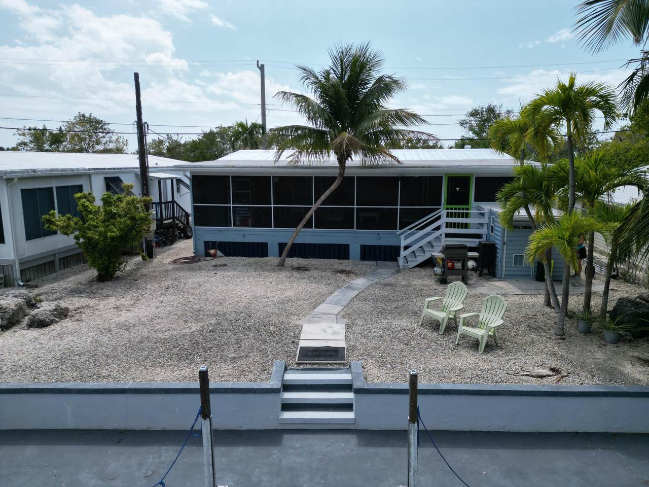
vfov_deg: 56.8
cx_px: 324
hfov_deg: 71.6
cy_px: 244
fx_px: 450
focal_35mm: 24
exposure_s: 1/5000
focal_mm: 6.72
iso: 200
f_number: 1.7
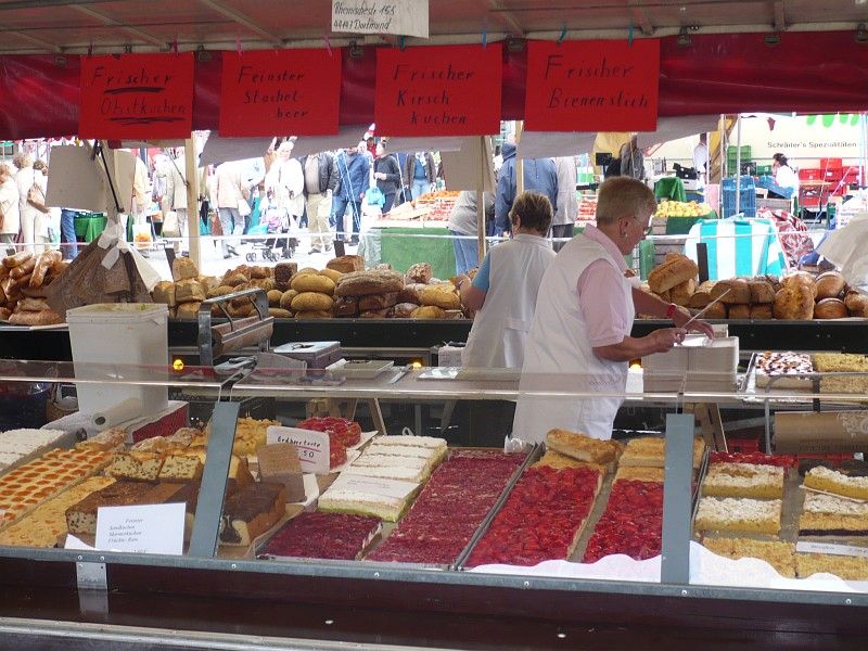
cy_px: 326
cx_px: 434
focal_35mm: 60
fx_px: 1505
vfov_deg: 24.4
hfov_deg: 32.2
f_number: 3.7
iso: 100
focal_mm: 9.9
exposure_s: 1/60
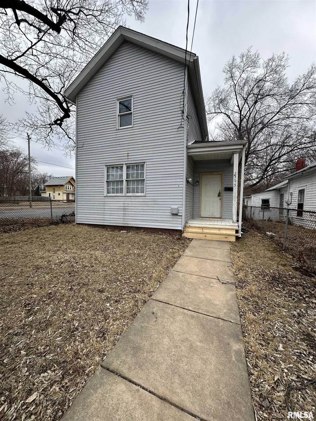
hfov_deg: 85.7
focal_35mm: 14
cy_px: 210
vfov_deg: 102.1
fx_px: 170
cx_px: 158
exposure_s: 1/418
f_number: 2.2
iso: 40
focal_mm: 2.22
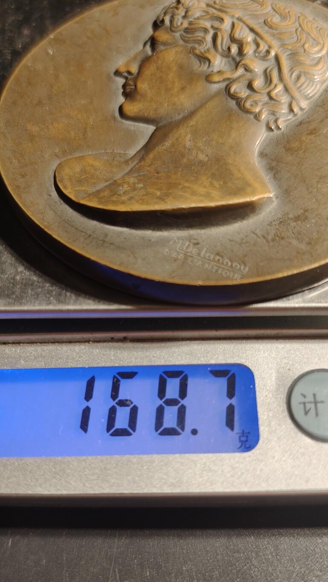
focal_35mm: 33
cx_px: 151
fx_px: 510
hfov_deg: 35.6
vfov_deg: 59.1
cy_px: 345
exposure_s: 1/100
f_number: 1.6
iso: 100
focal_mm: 6.06
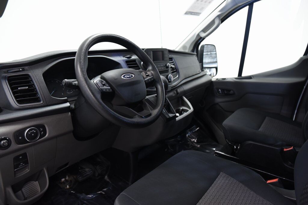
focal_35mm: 24
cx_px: 154
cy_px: 102
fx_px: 205
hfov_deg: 73.7
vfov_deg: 53.2
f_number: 4
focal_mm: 24
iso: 1250
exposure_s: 1/20
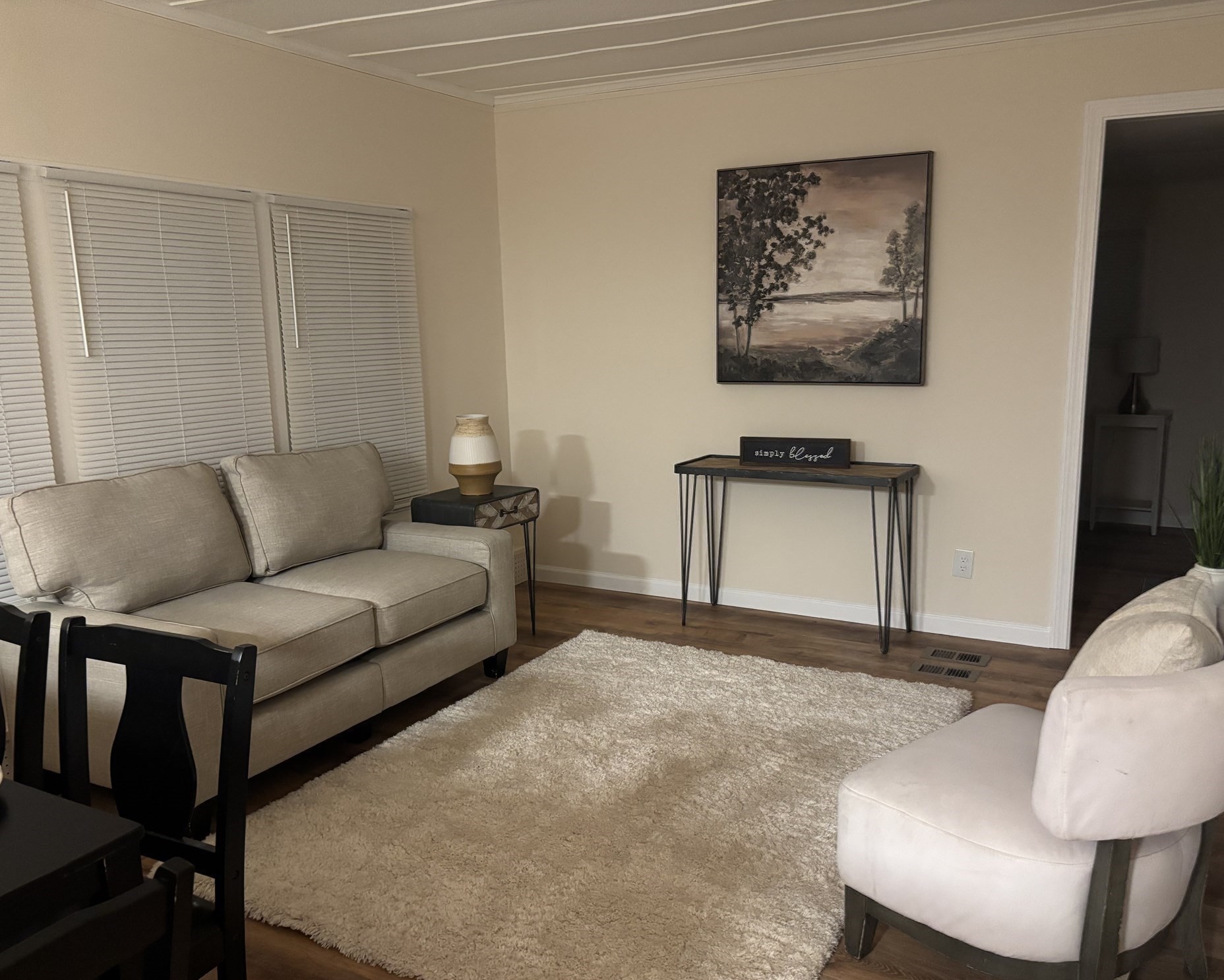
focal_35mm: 28
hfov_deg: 62.1
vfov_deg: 51.5
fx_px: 1014
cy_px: 505
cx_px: 654
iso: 500
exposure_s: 1/30
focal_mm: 5.96
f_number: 1.6
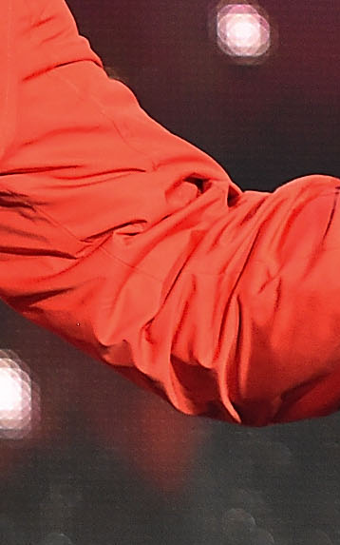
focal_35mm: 747
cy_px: -93
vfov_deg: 2.8
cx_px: -467
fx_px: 11078
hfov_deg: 1.8
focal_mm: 140
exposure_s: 1/500
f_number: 2.8
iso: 3200
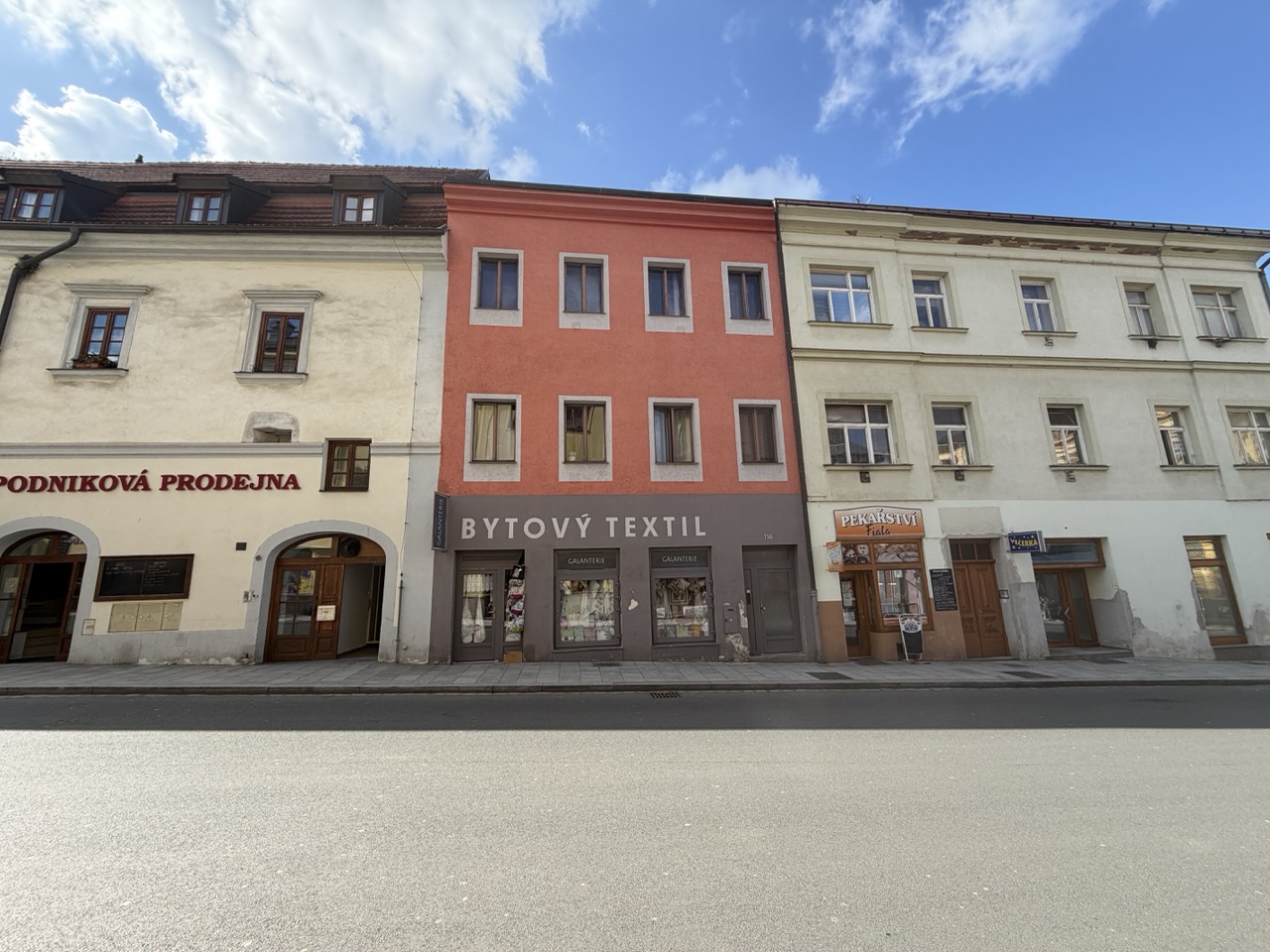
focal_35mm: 14
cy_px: 476
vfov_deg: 85.7
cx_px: 635
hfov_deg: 102.1
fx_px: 514
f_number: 2.2
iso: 40
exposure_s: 1/770
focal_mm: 2.22
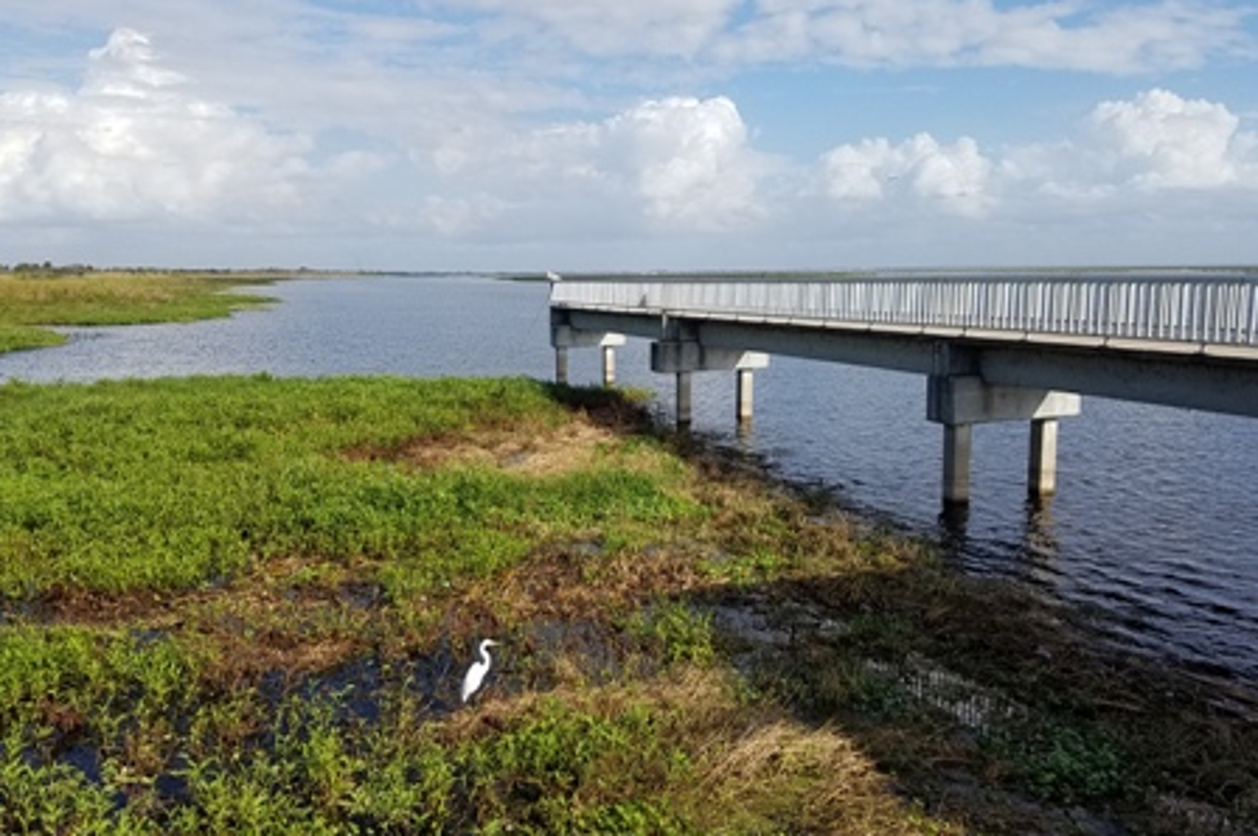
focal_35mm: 29
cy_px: 412
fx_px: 1013
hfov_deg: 63.7
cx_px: 635
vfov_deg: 44.9
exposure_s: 1/2912
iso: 50
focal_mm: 4.2
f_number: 1.7
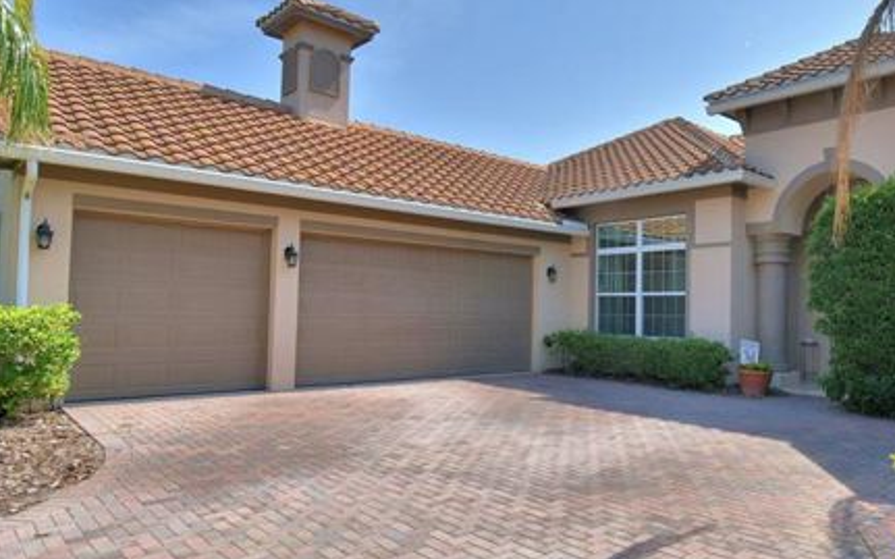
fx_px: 610
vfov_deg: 49.2
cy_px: 286
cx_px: 614
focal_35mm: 25
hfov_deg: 70.0
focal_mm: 10
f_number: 10
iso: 100
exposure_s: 1/250
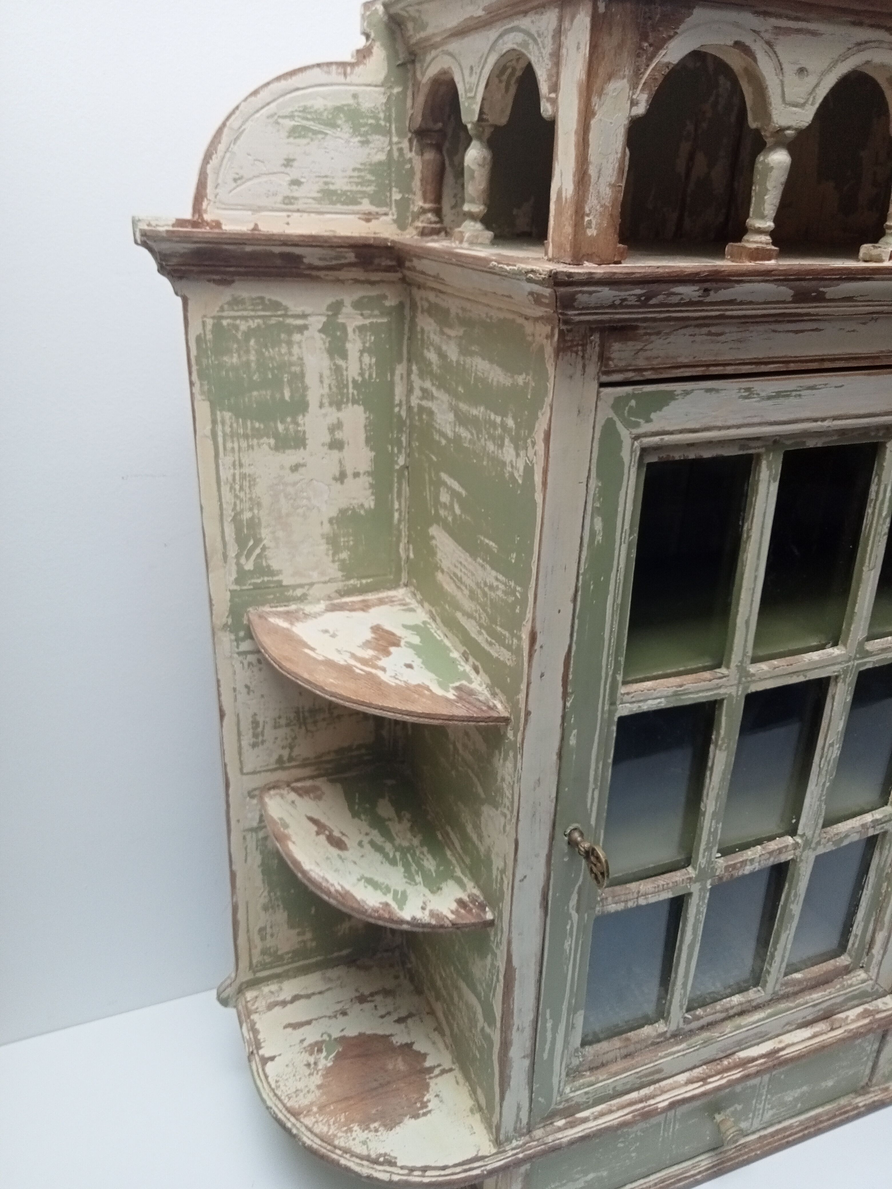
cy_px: 594
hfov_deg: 49.7
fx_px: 962
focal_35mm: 28
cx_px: 446
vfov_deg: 63.4
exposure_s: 1/50
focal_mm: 3.46
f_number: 2.2
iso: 128
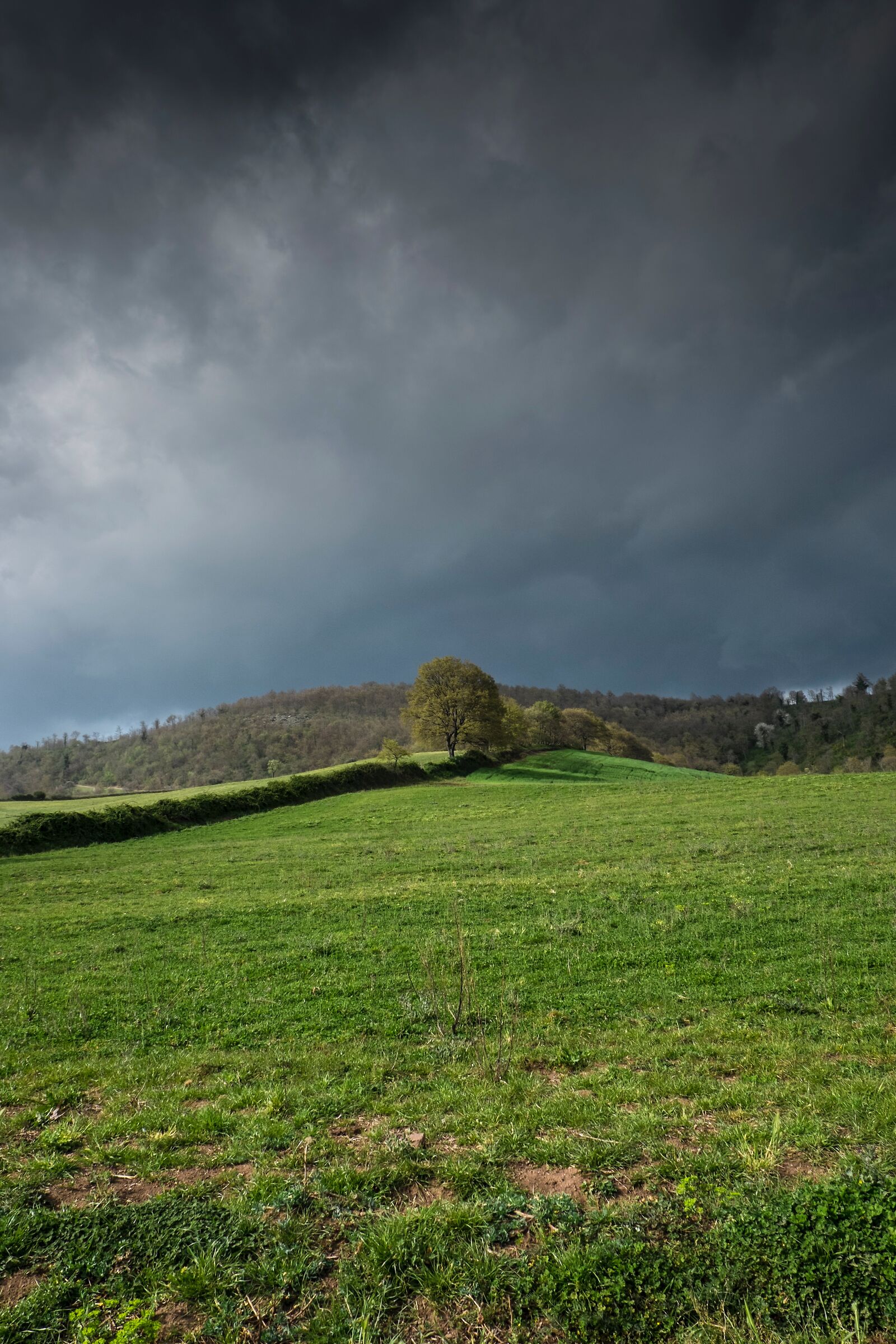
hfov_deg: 47.9
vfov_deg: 67.4
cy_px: 672
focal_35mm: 27
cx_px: 448
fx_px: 1008
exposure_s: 1/90
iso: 400
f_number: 11
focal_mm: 18.2
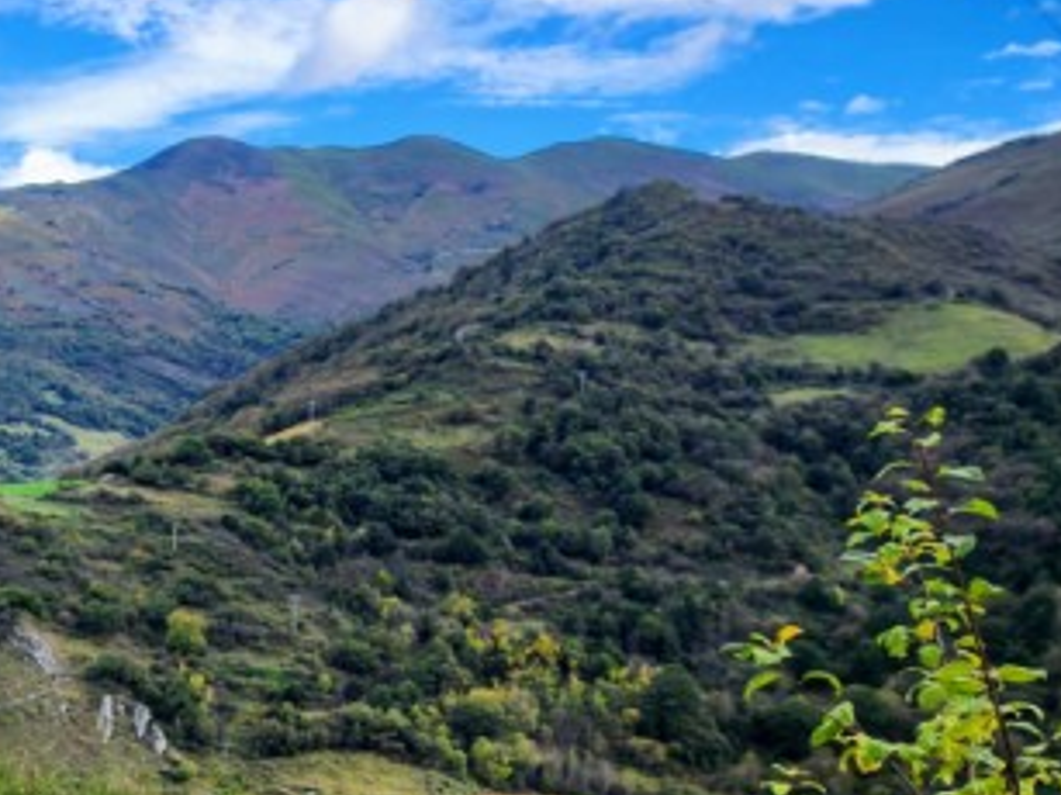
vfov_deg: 24.1
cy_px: 598
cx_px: -308
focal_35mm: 60
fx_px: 1838
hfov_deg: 27.2
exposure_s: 1/647
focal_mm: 6.4
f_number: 1.8
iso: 12
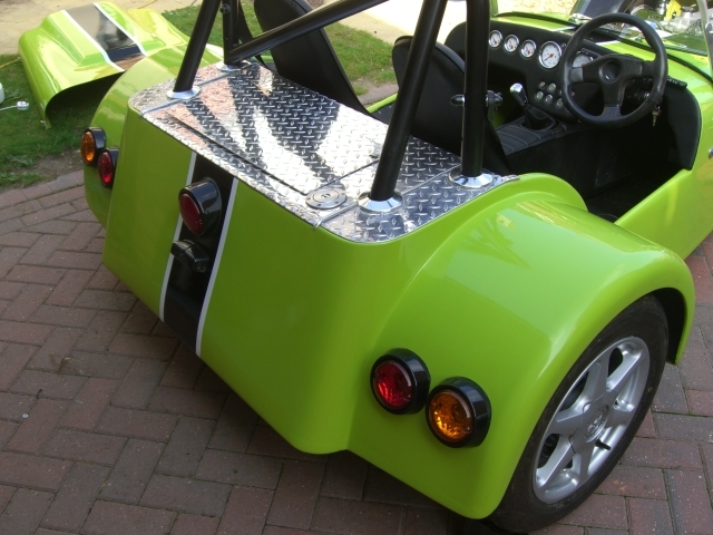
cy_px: 268
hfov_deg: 49.0
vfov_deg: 37.7
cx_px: 356
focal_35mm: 38
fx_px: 783
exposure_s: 1/160
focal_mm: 7.9
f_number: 4
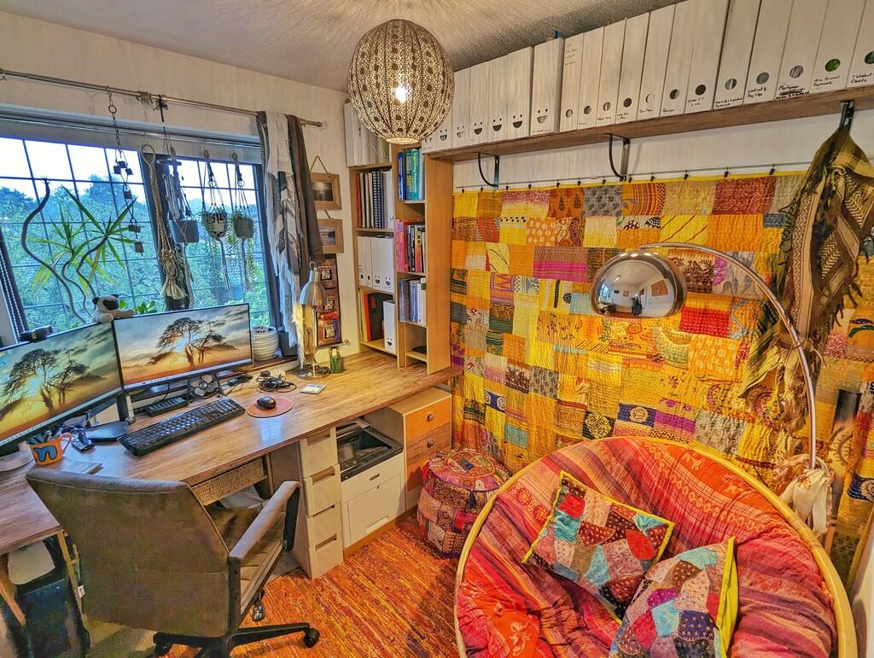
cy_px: 329
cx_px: 437
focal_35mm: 16
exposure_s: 1/33.3
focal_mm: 2.35
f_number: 2.2
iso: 39
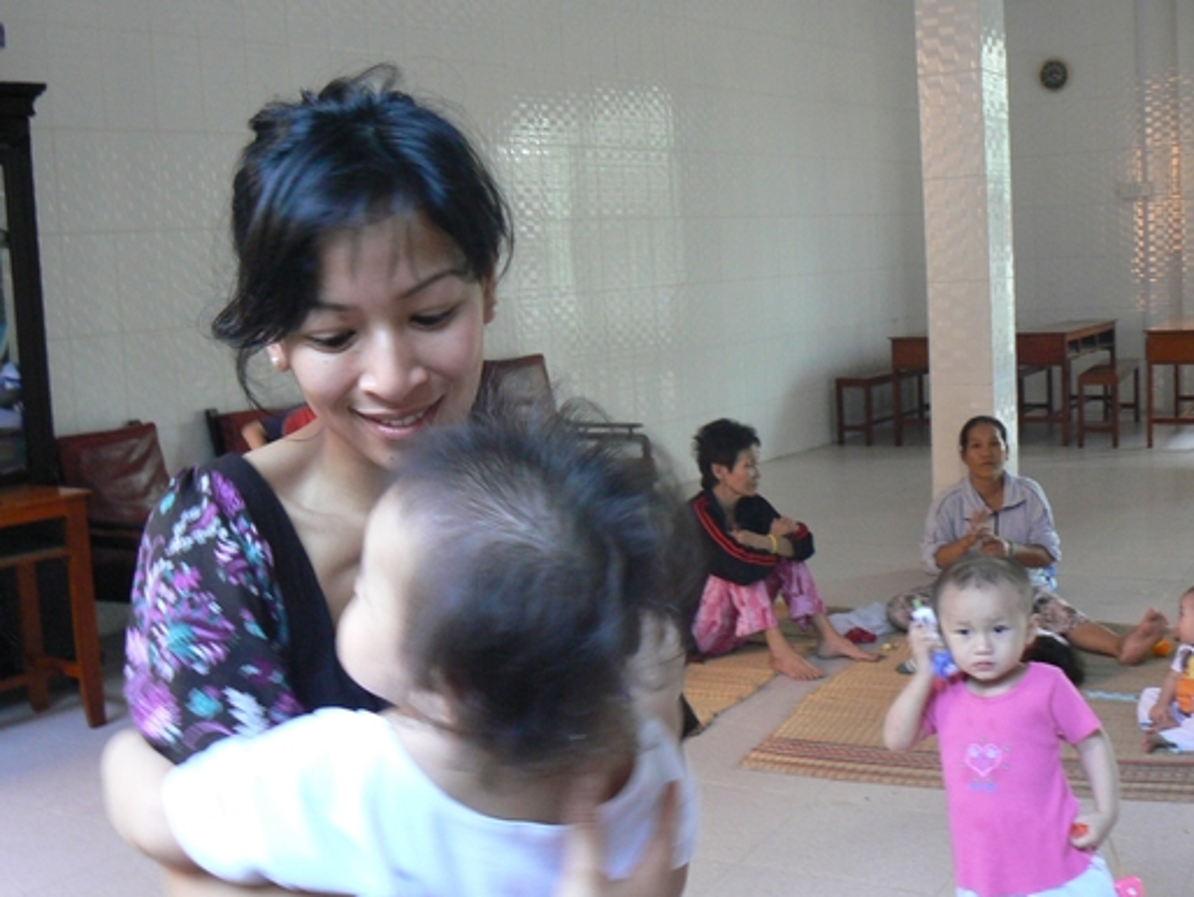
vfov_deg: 34.4
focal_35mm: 42
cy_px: 451
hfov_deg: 44.7
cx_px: 513
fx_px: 1449
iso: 200
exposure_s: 1/25
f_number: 2.8
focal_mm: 6
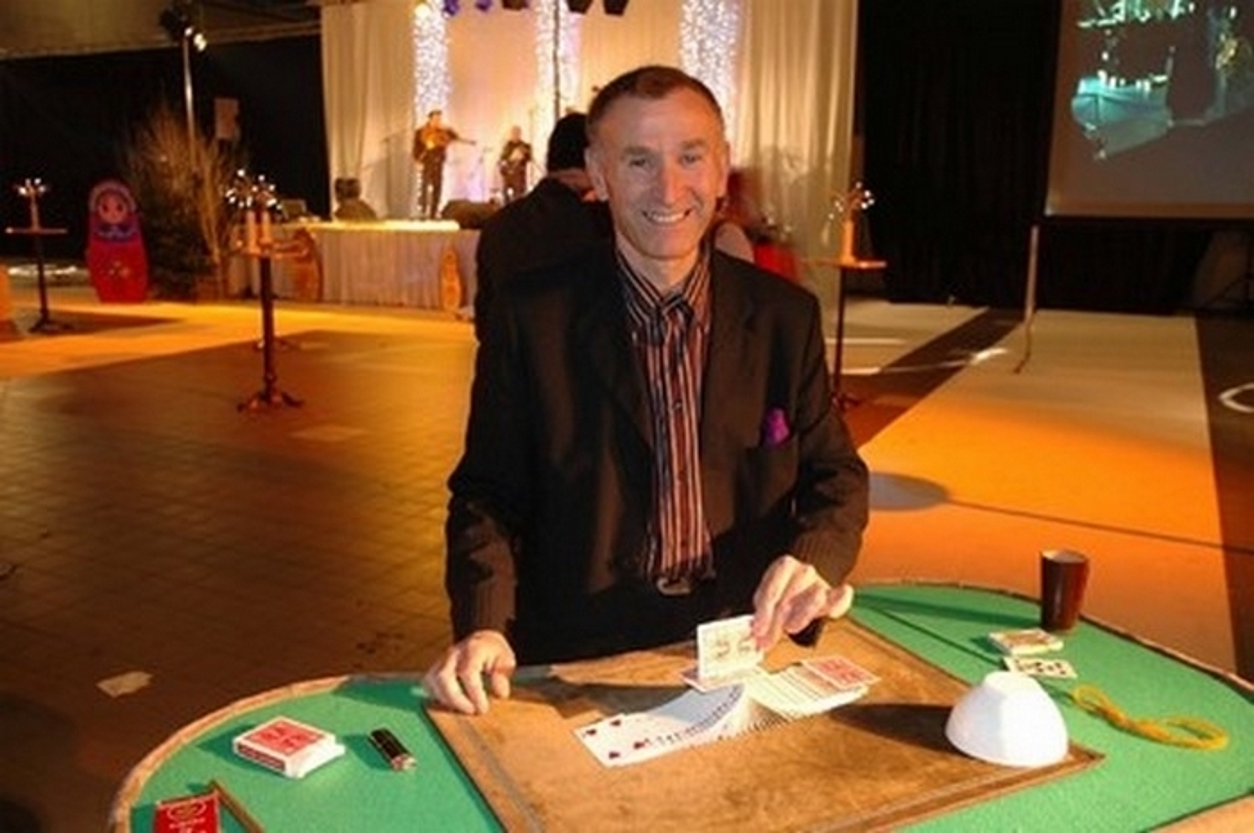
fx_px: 1148
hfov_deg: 57.3
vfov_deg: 39.9
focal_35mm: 33
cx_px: 627
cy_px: 416
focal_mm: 22
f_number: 3.8
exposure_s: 1/3
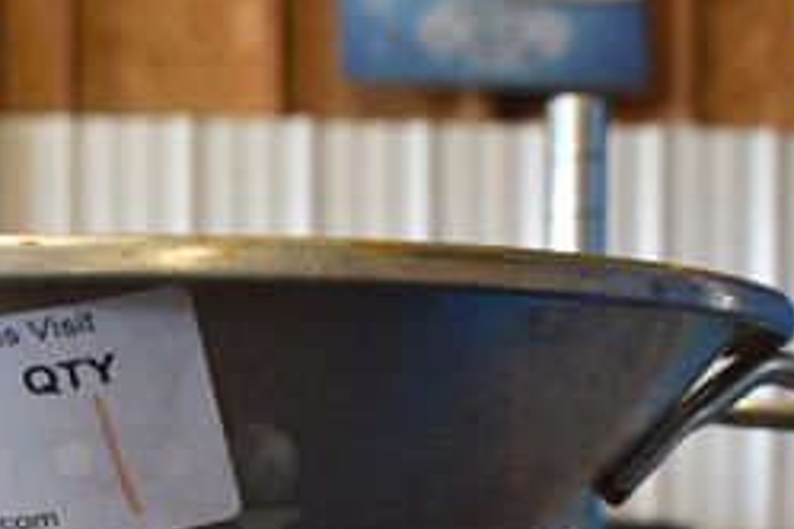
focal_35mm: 81
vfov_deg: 16.3
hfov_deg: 24.3
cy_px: 590
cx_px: 73
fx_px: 1786
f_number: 5.6
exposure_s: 1/60
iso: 800
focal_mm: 22
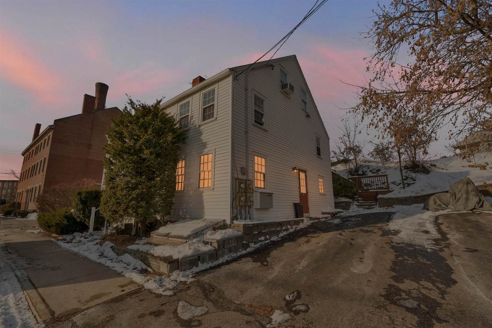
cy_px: 164
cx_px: 246
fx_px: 219
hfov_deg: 96.7
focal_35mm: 16
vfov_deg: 73.8
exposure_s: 1/3000
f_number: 8
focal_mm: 16
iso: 800
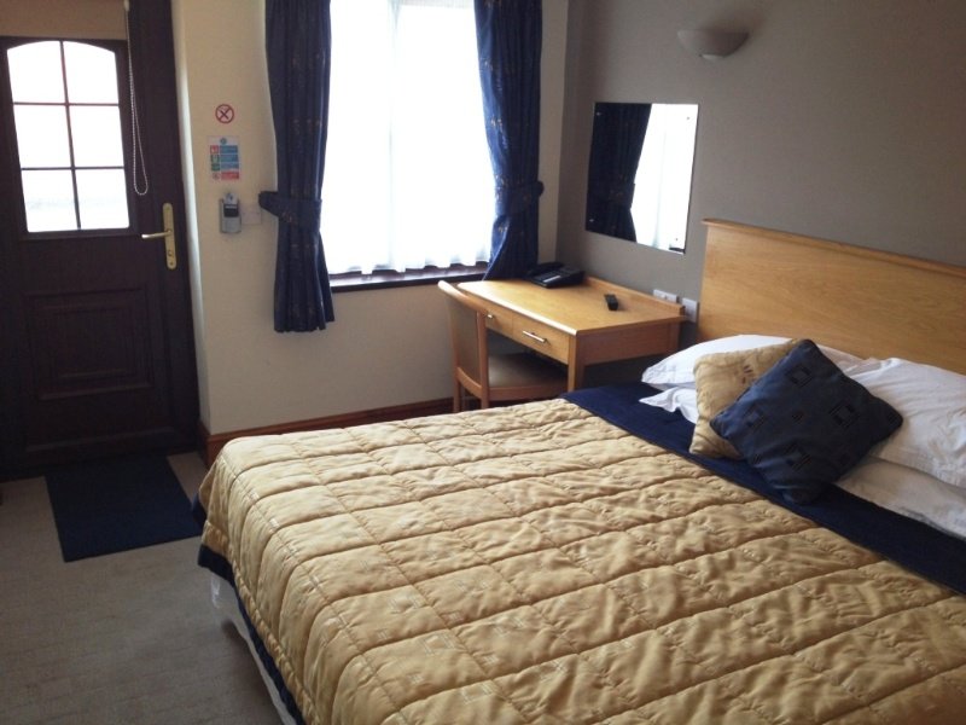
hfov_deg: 52.6
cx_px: 483
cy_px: 362
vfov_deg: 40.7
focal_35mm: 35
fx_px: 977
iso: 100
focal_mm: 4.28
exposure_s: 1/30
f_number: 2.4
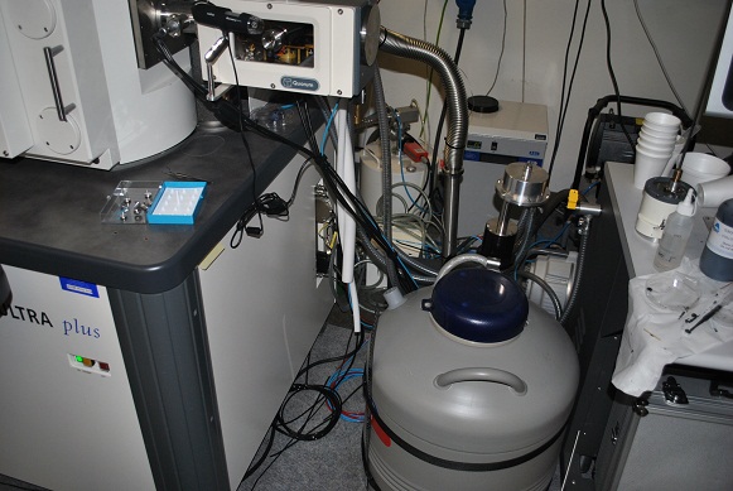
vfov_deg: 40.1
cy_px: 246
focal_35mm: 33
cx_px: 366
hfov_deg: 57.2
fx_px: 673
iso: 200
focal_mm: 22
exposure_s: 1/60
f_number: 3.8
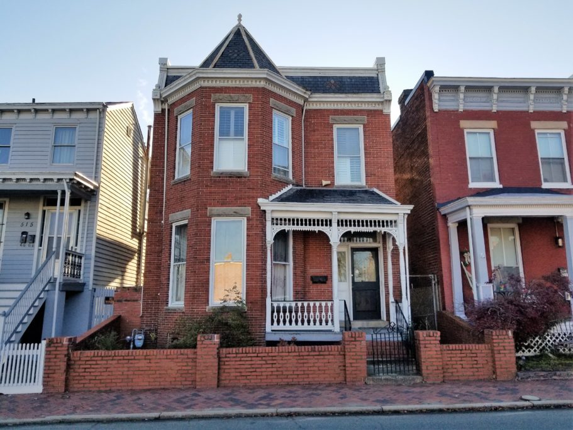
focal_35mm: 26
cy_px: 215
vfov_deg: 53.1
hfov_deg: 67.3
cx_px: 286
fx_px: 430
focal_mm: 4.25
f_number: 1.7
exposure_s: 1/1360
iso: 50
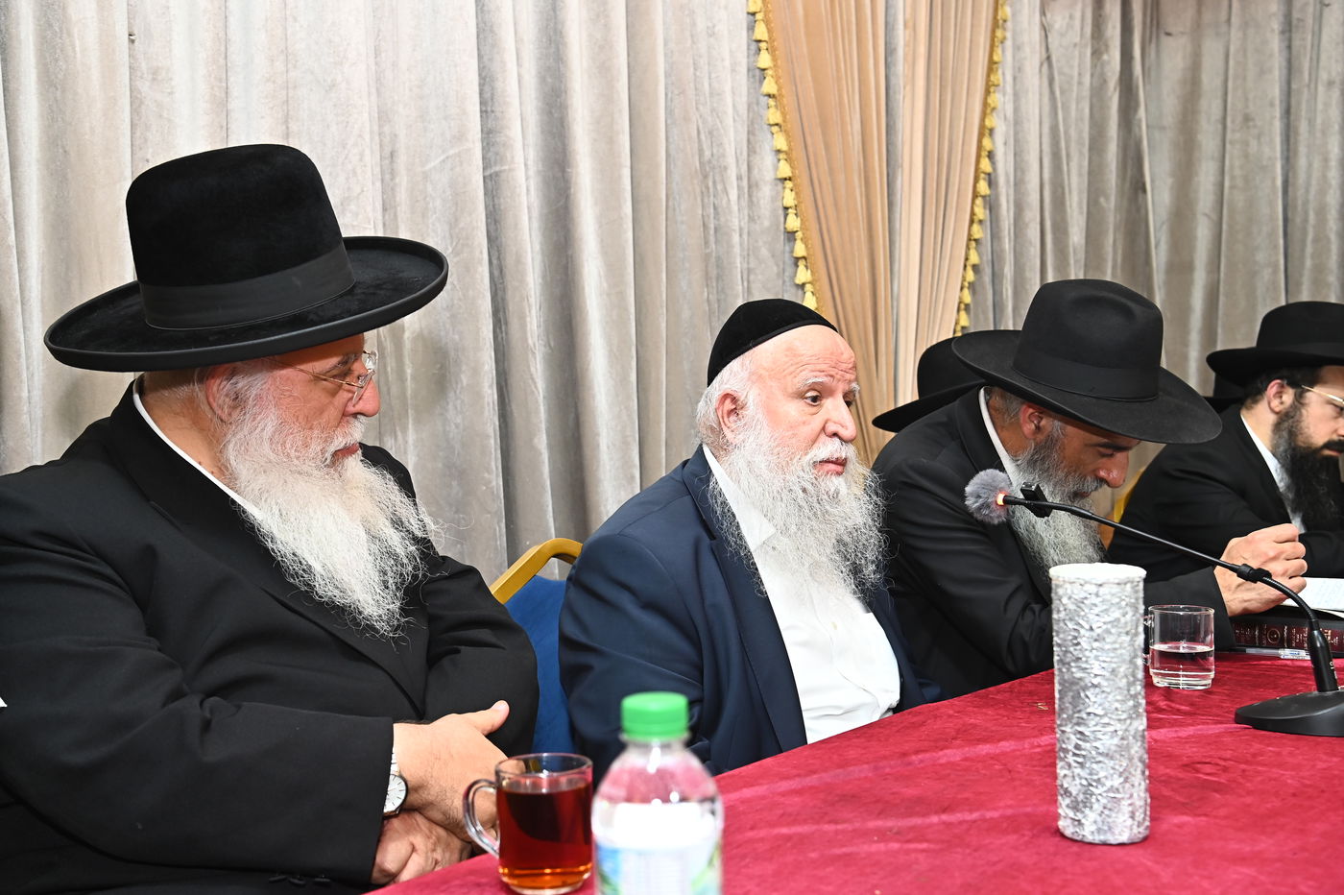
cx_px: 672
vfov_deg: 28.0
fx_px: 1791
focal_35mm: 48
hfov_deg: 41.1
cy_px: 448
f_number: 6.3
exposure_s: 1/160
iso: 1250
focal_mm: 48
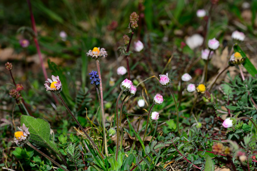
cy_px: 86
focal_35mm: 90
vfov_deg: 15.2
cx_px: 128
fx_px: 643
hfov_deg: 22.6
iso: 100
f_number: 13
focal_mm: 90
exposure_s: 1/160
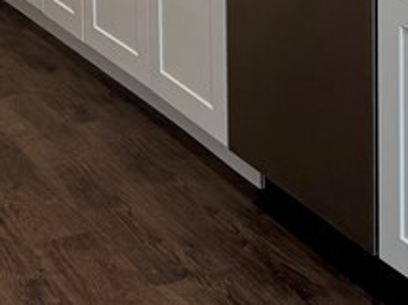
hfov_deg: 17.1
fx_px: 1354
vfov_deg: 12.0
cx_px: 135
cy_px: -223
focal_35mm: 115
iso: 100
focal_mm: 6.76
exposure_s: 1/170
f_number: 1.78
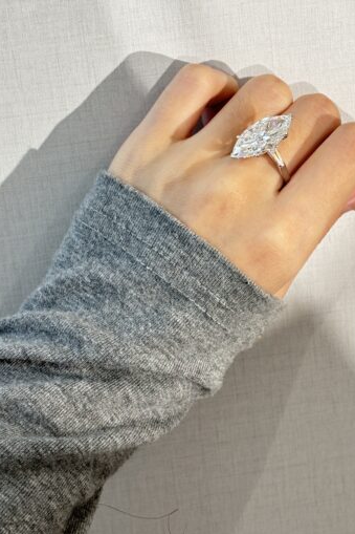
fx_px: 1258
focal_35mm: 85
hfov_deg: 16.0
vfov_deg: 23.7
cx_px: 276
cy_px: 151
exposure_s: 1/100
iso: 50
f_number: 1.6
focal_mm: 5.96
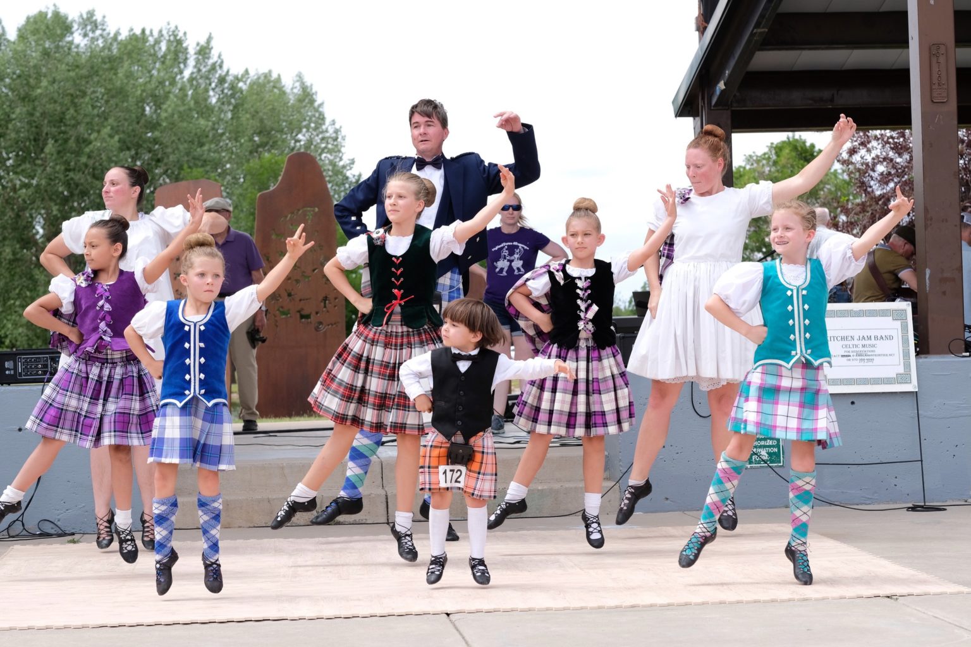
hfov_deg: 24.2
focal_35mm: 84
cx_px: 486
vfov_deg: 16.3
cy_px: 324
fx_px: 2265
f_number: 5
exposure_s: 1/800
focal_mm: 56
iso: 400
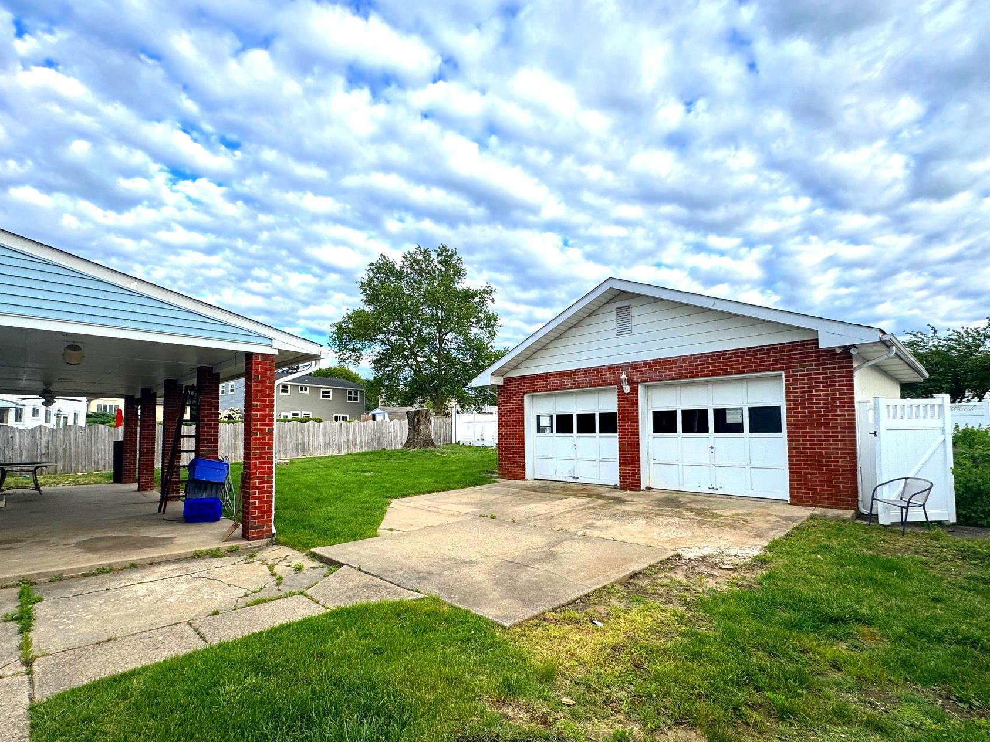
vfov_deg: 74.5
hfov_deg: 91.0
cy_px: 407
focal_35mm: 17
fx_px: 486
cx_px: 486
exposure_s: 1/591
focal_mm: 2.22
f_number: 2.2
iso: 40
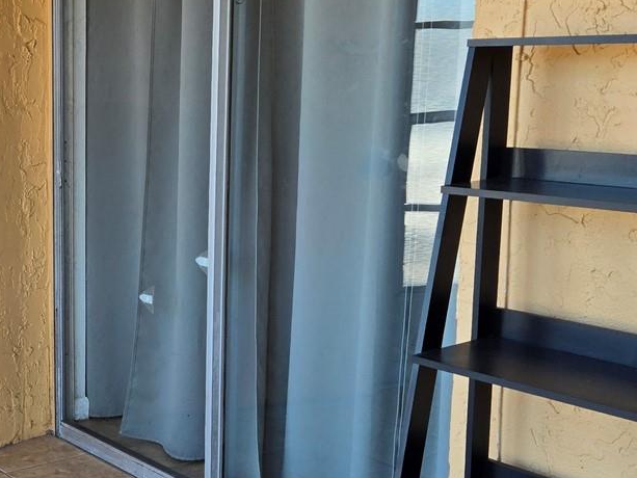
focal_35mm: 60
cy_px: 264
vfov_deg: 24.4
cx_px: 72
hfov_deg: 30.8
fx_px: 1104
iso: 40
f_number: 1.8
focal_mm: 5.4
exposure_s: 1/180
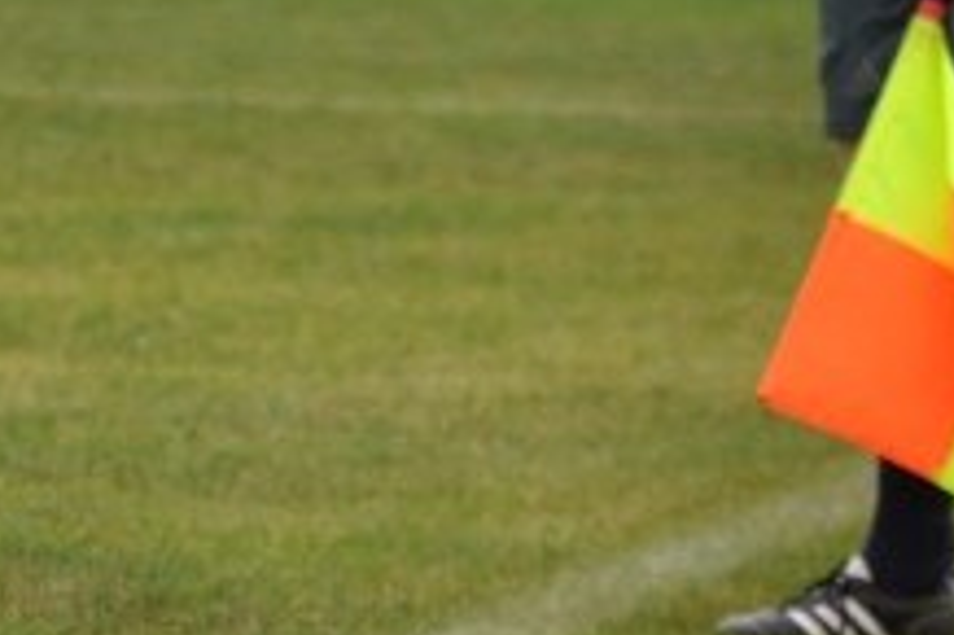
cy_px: -2
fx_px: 10221
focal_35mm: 386
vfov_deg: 3.6
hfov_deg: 5.3
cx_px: -503
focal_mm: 70
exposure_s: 1/800
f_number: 3.5
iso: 200
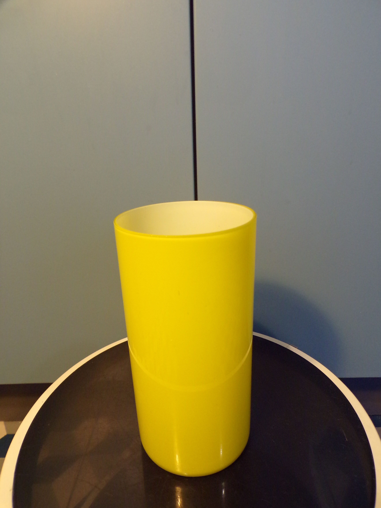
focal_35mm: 24
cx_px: 190
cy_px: 254
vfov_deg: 71.6
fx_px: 352
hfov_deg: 56.8
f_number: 3
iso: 351
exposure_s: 1/17
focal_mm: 4.3
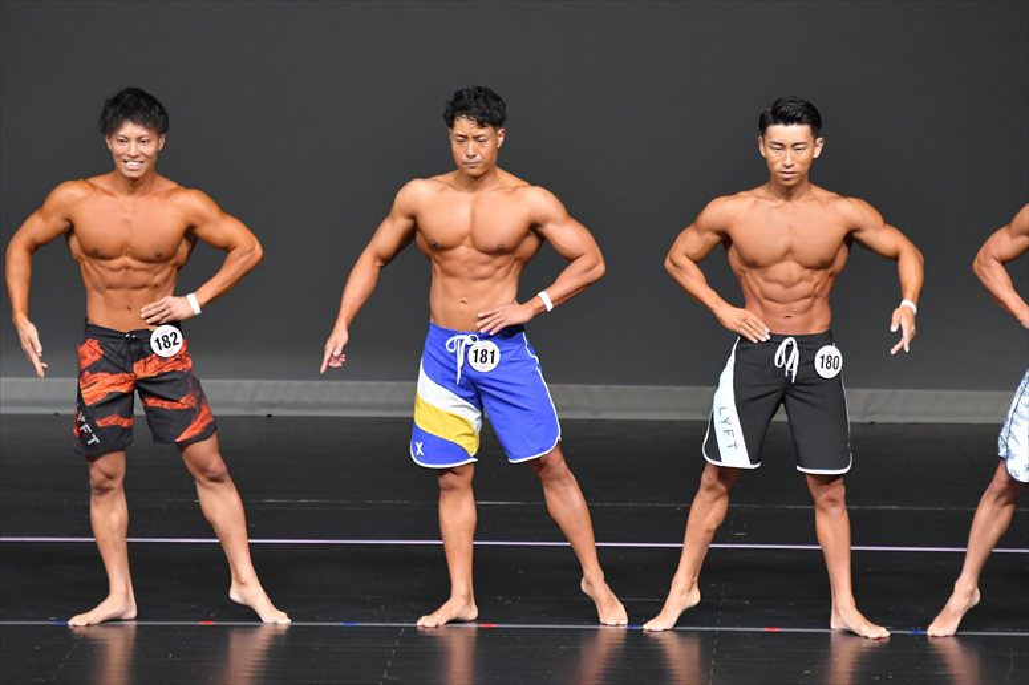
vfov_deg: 4.4
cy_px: 342
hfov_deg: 6.5
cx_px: 514
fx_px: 8999
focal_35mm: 315
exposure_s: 1/400
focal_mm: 210
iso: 4000
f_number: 5.6
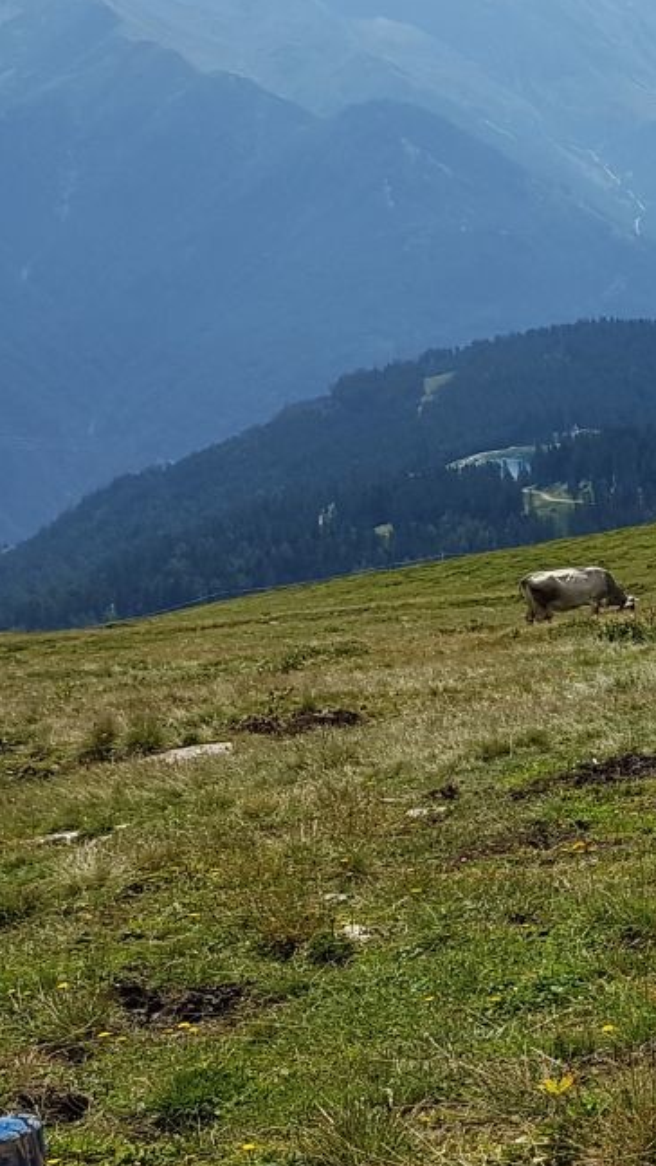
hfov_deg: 14.2
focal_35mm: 70
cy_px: 640
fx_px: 2164
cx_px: 1353
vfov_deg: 30.1
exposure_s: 1/3120
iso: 50
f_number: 1.7
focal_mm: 4.2
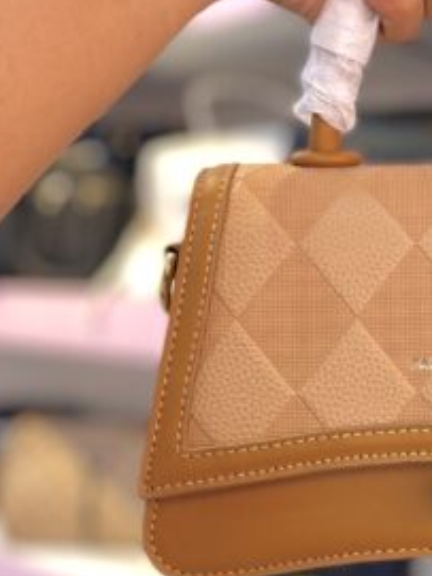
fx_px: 916
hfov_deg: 25.2
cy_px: 279
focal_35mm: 55
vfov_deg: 34.9
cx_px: 434
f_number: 1.6
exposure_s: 1/126
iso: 32
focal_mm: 4.2
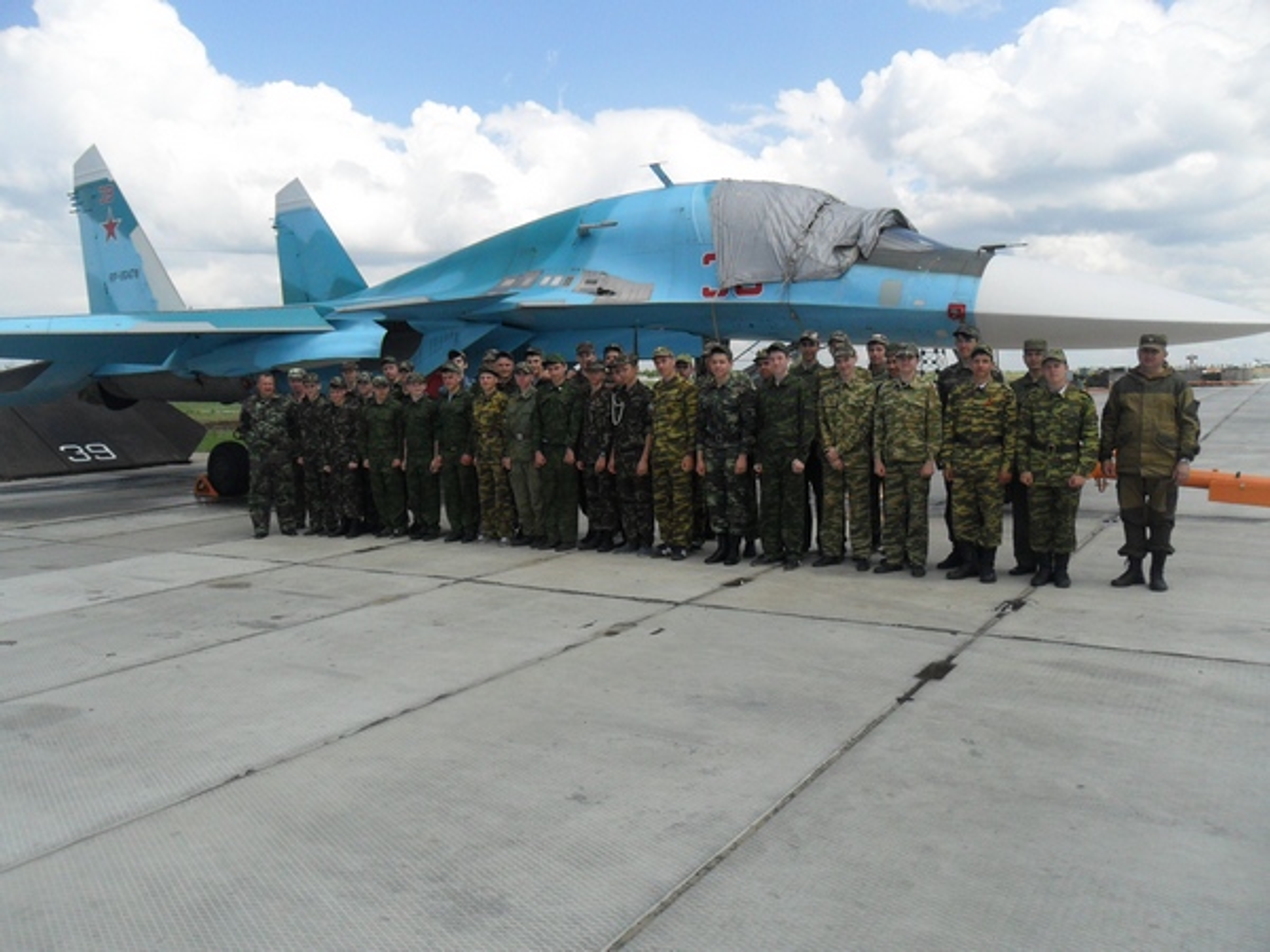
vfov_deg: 51.4
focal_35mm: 27
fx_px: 991
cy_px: 476
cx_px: 635
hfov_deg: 65.3
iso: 120
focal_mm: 4.9
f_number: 8.9
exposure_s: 1/250
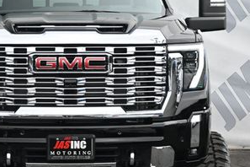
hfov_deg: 14.4
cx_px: 69
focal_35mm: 142
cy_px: 105
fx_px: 986
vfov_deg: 9.7
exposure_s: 1/250
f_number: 6
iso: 280
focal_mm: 44
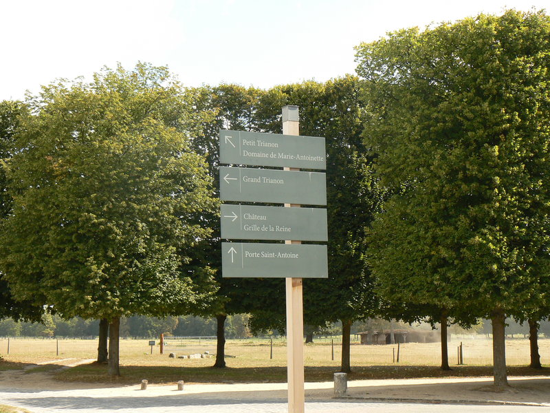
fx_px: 1017
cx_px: 275
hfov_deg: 30.3
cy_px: 206
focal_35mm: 64
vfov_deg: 22.9
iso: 80
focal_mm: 10.7
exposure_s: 1/250
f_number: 5.6
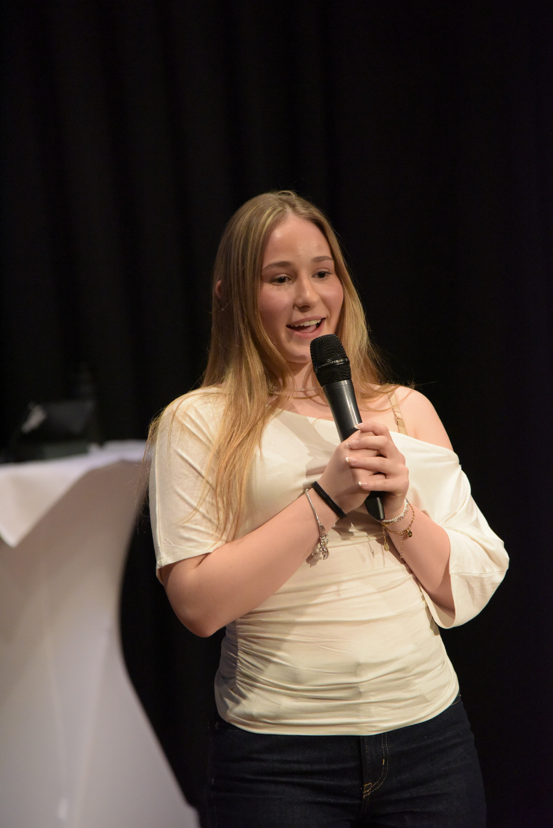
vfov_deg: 17.1
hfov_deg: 11.4
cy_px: 414
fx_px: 2763
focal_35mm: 120
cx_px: 276
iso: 8000
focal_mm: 120
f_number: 4
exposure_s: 1/320
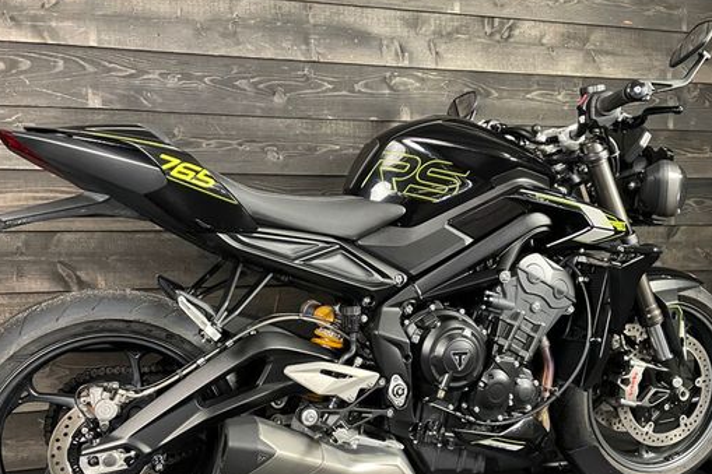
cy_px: 294
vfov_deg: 38.6
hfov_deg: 55.7
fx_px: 672
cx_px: 319
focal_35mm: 34
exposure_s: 1/25
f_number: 1.6
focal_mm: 4.2
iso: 500
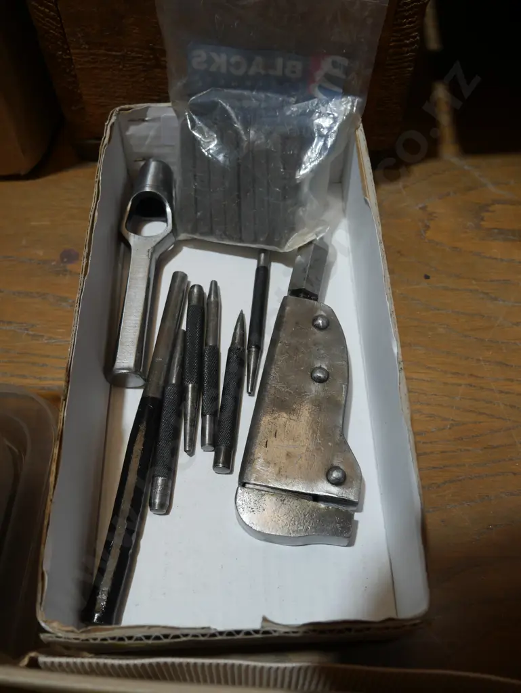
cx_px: 260
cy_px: 346
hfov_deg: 44.2
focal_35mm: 32
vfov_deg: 56.8
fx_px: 642
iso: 200
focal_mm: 16
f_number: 3.6
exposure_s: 1/125
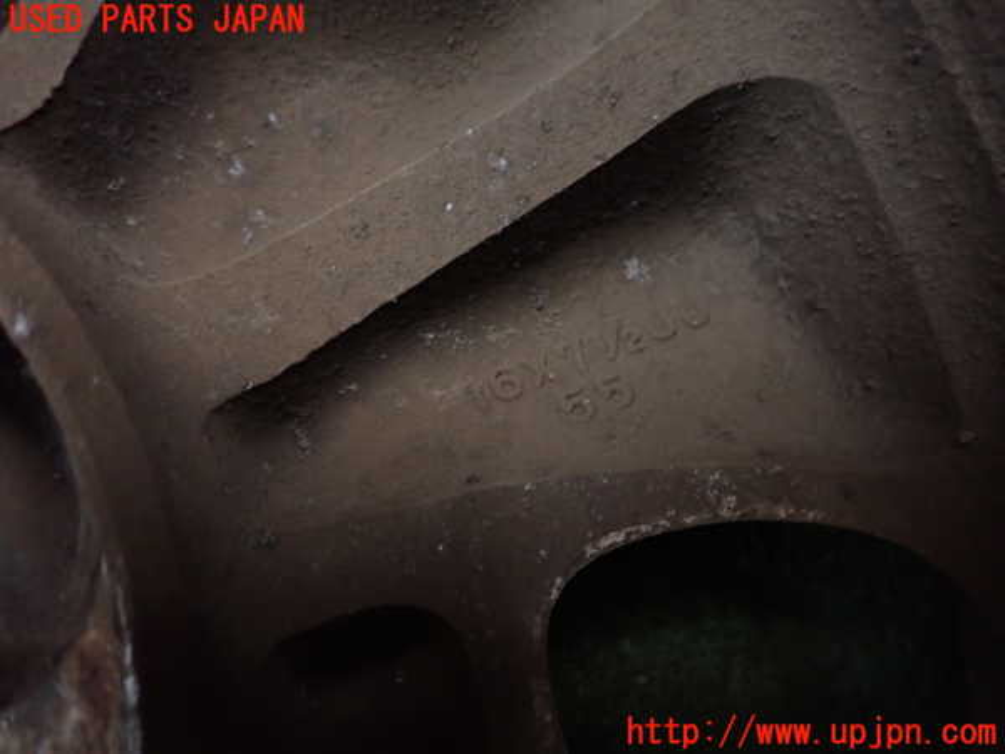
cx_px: 502
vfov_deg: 54.9
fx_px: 726
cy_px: 377
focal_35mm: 25
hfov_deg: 69.4
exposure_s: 1/15
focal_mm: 4.5
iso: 800
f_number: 2
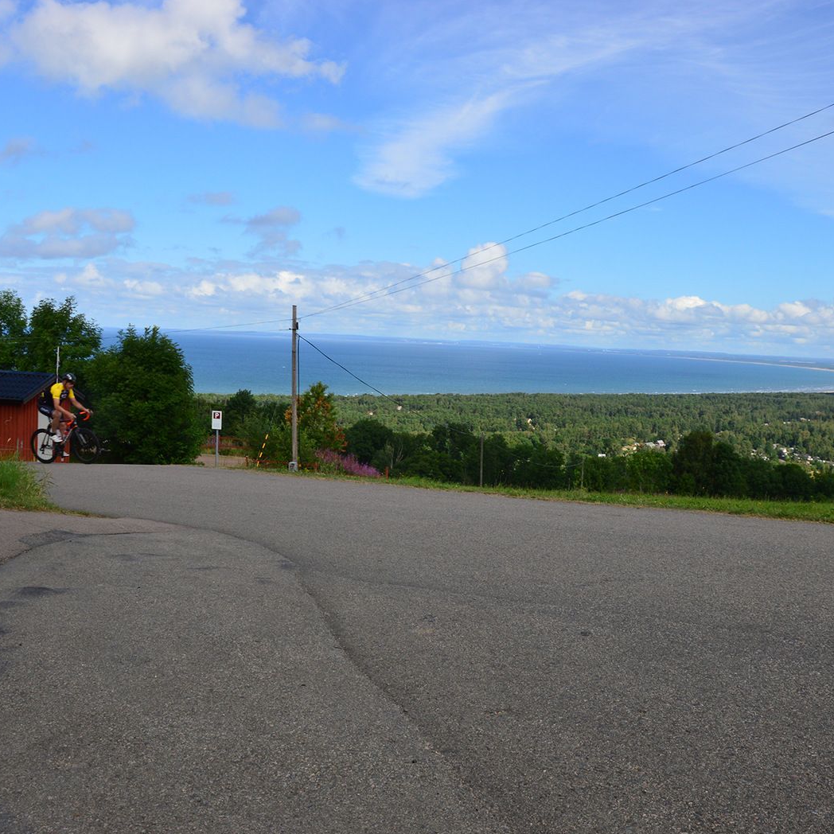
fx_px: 954
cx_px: 410
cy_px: 422
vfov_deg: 47.2
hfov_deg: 47.2
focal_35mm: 35
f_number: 11
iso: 200
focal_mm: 18
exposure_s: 1/200
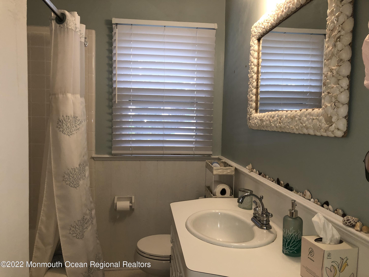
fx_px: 298
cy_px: 138
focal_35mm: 28
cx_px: 184
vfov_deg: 49.7
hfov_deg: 63.4
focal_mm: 3.99
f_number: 1.8
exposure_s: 1/120
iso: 80
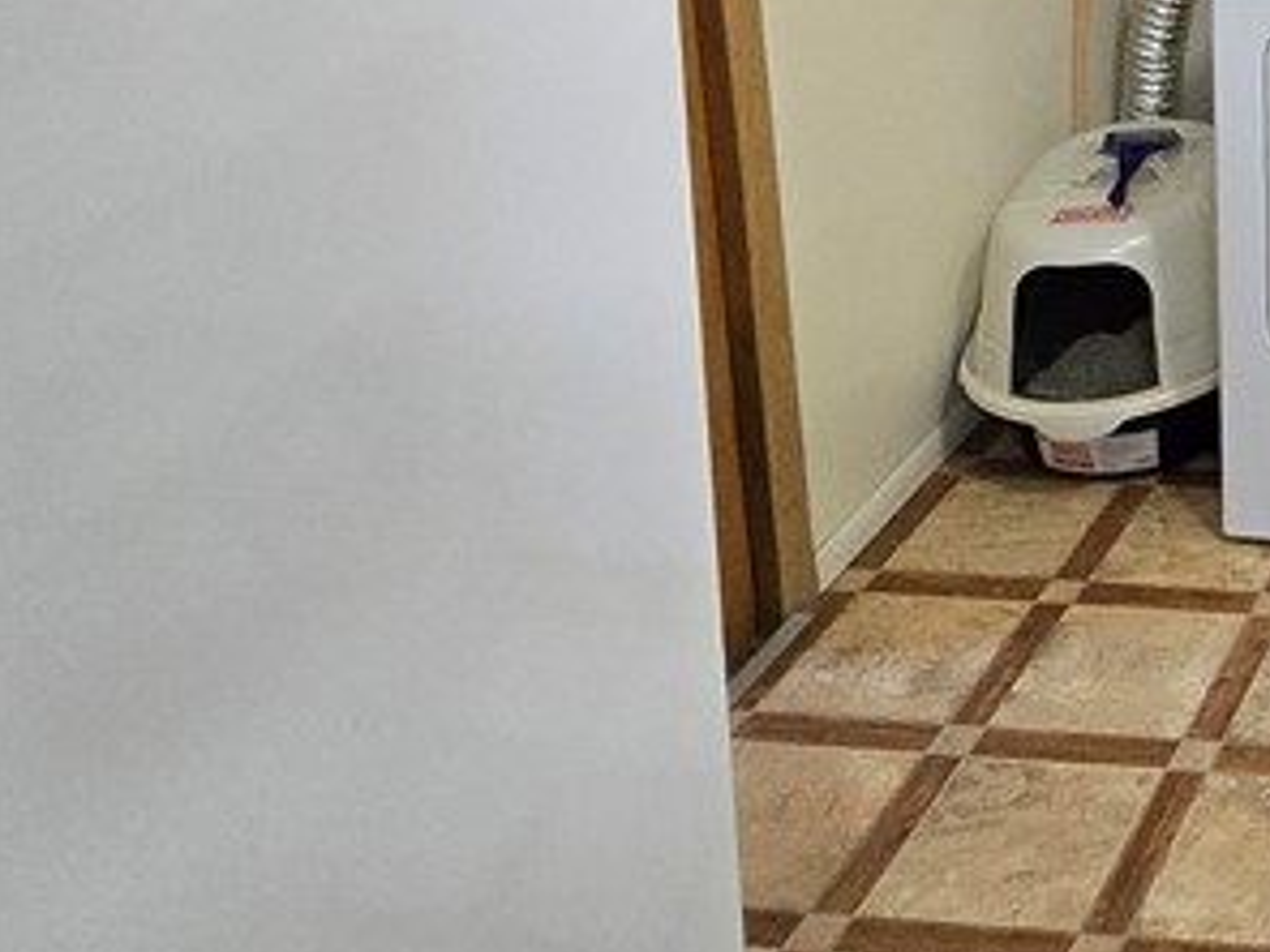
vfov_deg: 27.4
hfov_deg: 30.2
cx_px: 1763
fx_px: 1651
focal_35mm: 45
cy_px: -253
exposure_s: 1/60
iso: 1000
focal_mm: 2.2
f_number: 2.2
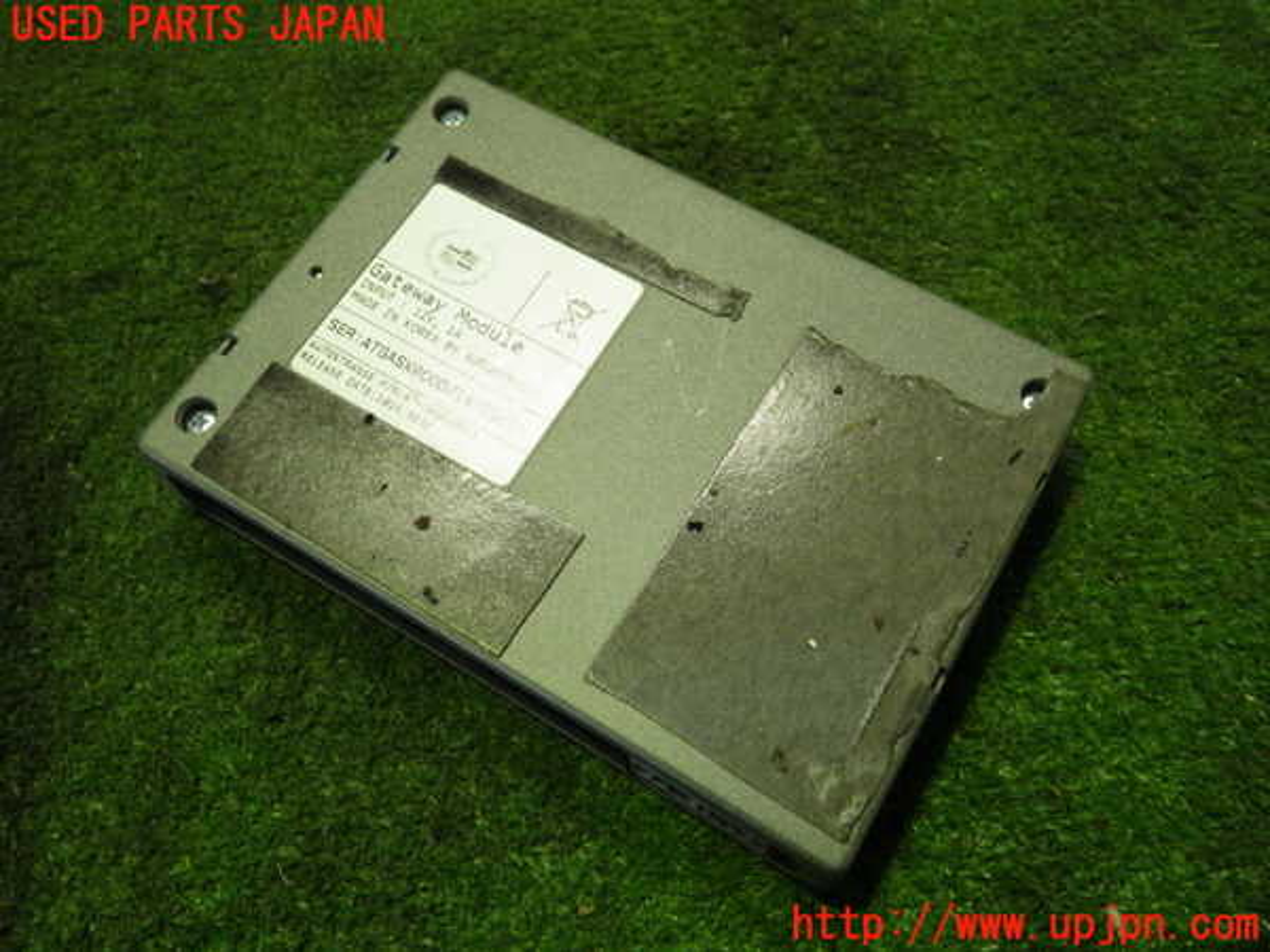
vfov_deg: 42.9
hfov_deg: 55.4
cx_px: 635
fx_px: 1211
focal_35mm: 33
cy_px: 476
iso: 640
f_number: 2.4
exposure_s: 1/50
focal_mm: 5.9
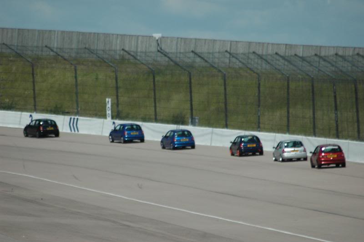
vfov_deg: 3.0
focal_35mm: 450
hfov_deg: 4.6
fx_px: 4544
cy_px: 121
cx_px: 182
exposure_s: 1/1000
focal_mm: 300
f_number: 5.6
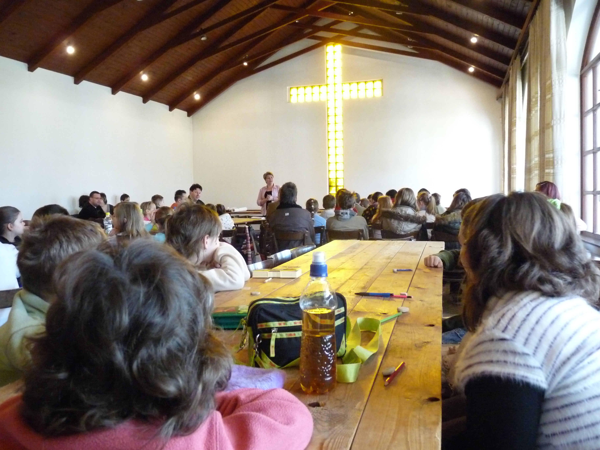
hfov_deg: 60.0
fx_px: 520
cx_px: 300
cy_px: 225
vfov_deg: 46.8
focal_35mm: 30
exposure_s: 1/40
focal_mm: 5.3
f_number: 3
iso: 800
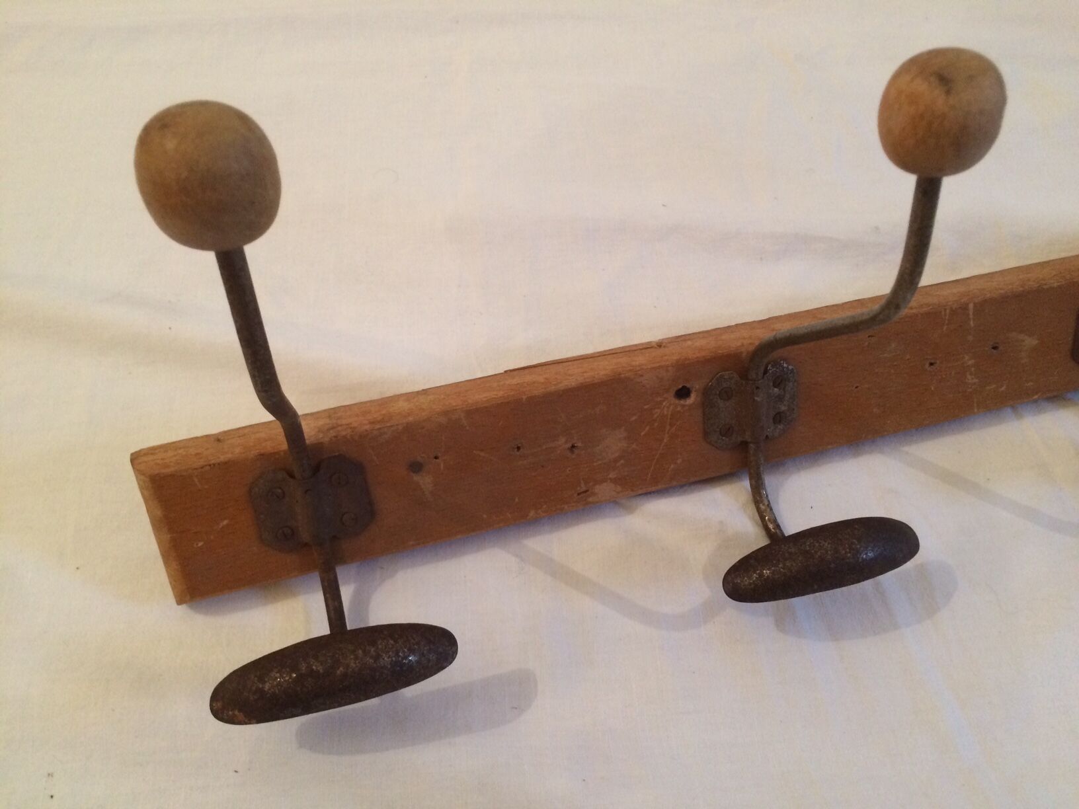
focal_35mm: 29
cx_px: 540
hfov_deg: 61.7
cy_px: 404
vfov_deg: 48.2
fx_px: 904
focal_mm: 4.15
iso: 250
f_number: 2.2
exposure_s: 1/33
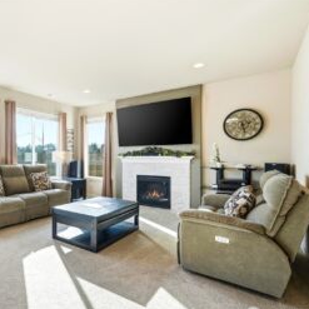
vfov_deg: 69.6
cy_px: 159
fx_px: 222
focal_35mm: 22
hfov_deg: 64.3
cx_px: 68
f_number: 9
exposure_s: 1/1600
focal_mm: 16
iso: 400
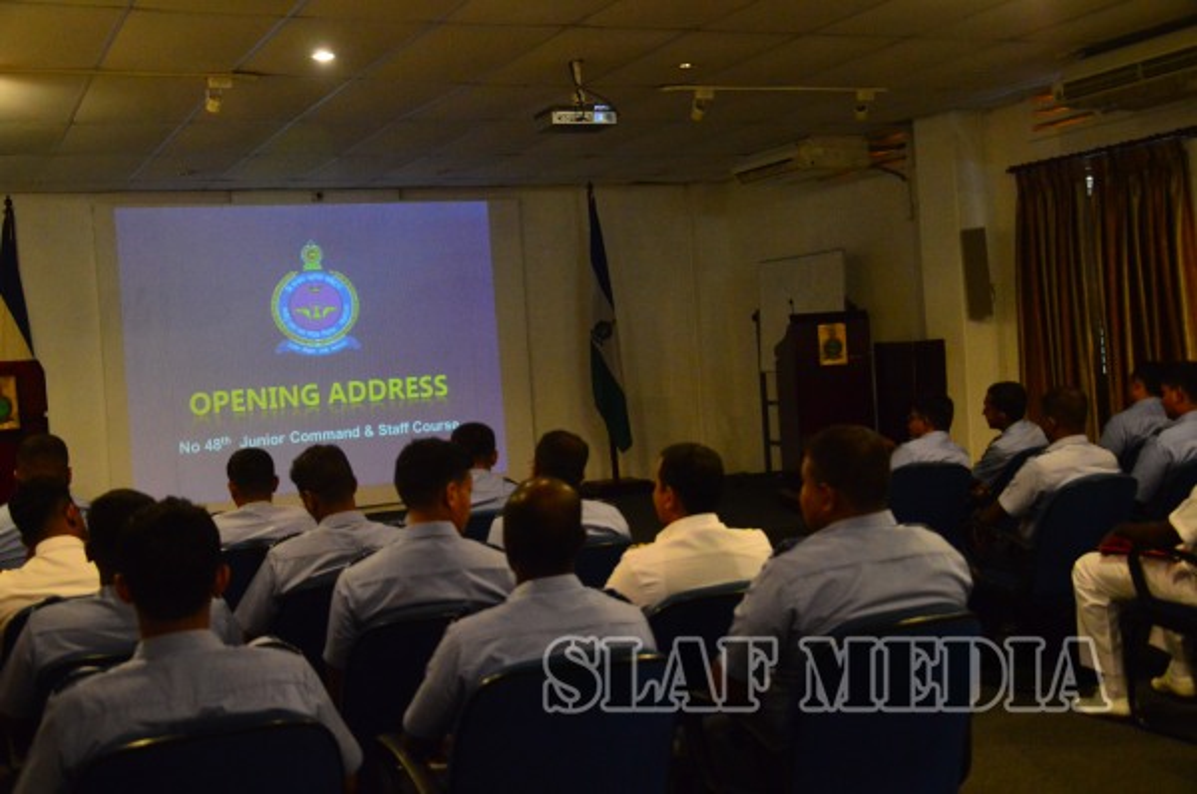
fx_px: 1394
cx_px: 598
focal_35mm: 42
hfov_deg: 46.5
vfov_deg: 31.8
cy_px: 397
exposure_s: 1/50
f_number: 4.5
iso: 3200
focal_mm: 28
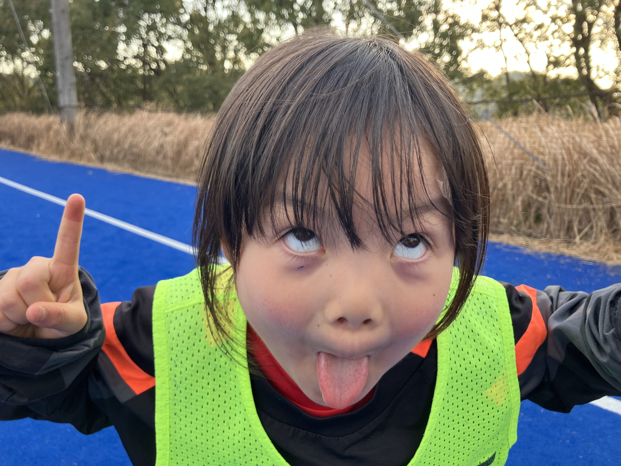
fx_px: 502
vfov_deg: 49.7
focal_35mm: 28
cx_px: 310
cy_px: 233
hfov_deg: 63.4
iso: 25
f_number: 1.8
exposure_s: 1/127
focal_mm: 3.99
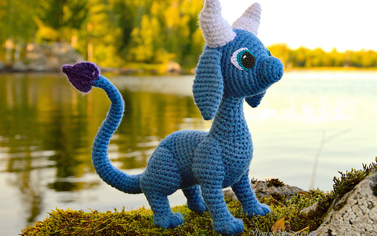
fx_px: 365
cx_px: 188
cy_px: 115
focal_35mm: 36
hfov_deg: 54.6
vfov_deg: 35.8
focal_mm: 23
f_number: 5.6
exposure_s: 1/160
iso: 200
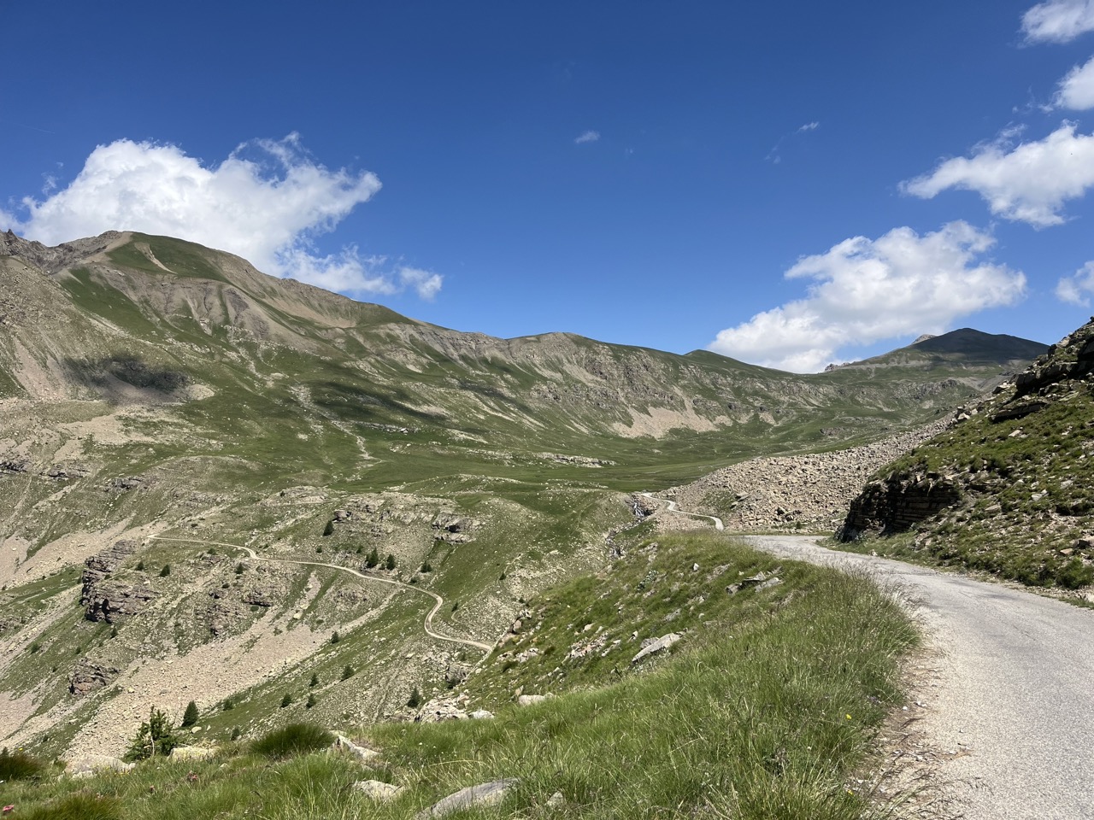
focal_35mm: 26
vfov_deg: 53.1
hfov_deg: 67.3
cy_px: 410
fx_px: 822
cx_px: 547
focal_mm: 5.1
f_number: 1.6
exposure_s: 1/4310
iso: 50
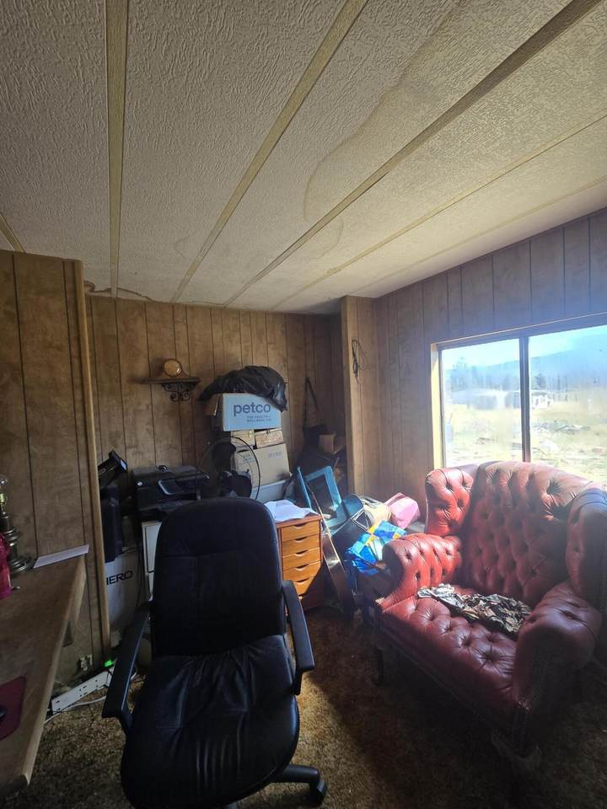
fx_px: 304
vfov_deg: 106.2
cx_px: 304
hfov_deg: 89.9
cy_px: 404
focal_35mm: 13
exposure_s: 1/120
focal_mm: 2.2
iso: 64
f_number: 2.2
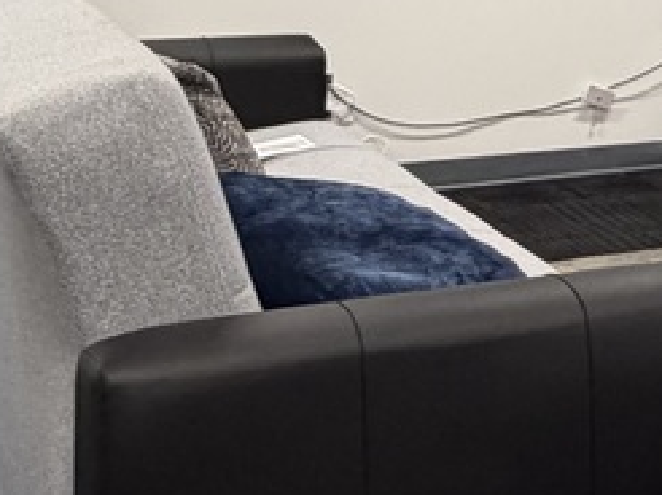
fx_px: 1567
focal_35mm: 82
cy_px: -124
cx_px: 702
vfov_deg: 17.0
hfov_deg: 22.7
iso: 250
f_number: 2.2
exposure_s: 1/120
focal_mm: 2.22
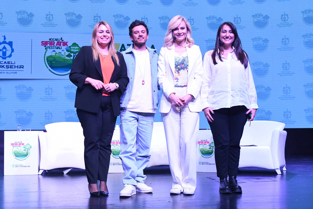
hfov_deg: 41.1
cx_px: 156
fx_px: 417
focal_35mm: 48
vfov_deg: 28.1
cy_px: 104
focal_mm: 32
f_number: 4
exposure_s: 1/320
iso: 2500
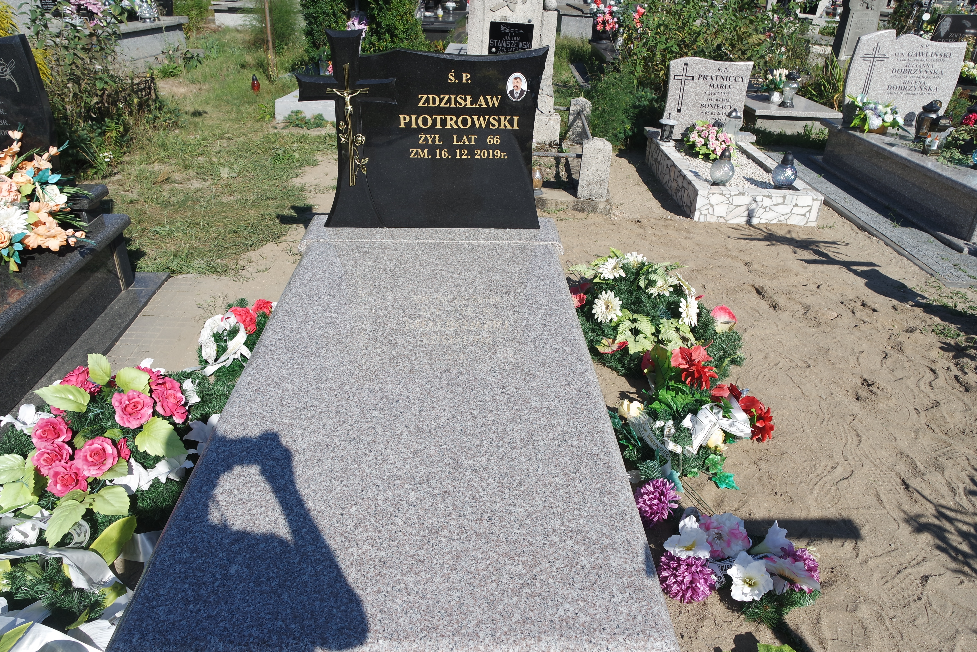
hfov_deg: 73.7
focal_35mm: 24
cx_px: 488
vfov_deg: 53.1
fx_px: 651
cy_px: 326
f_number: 7.1
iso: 100
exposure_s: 1/250
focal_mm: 16
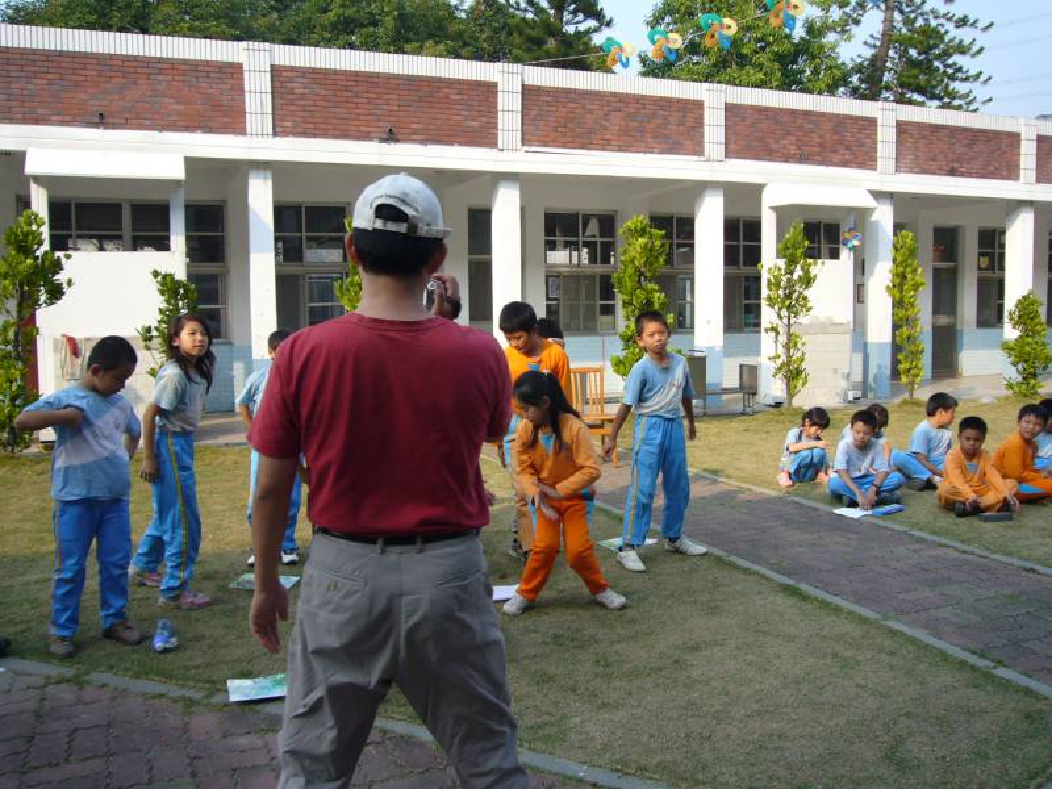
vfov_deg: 46.8
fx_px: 912
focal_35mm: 30
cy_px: 394
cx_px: 526
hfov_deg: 60.0
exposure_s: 1/160
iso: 100
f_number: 5.6
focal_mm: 4.6
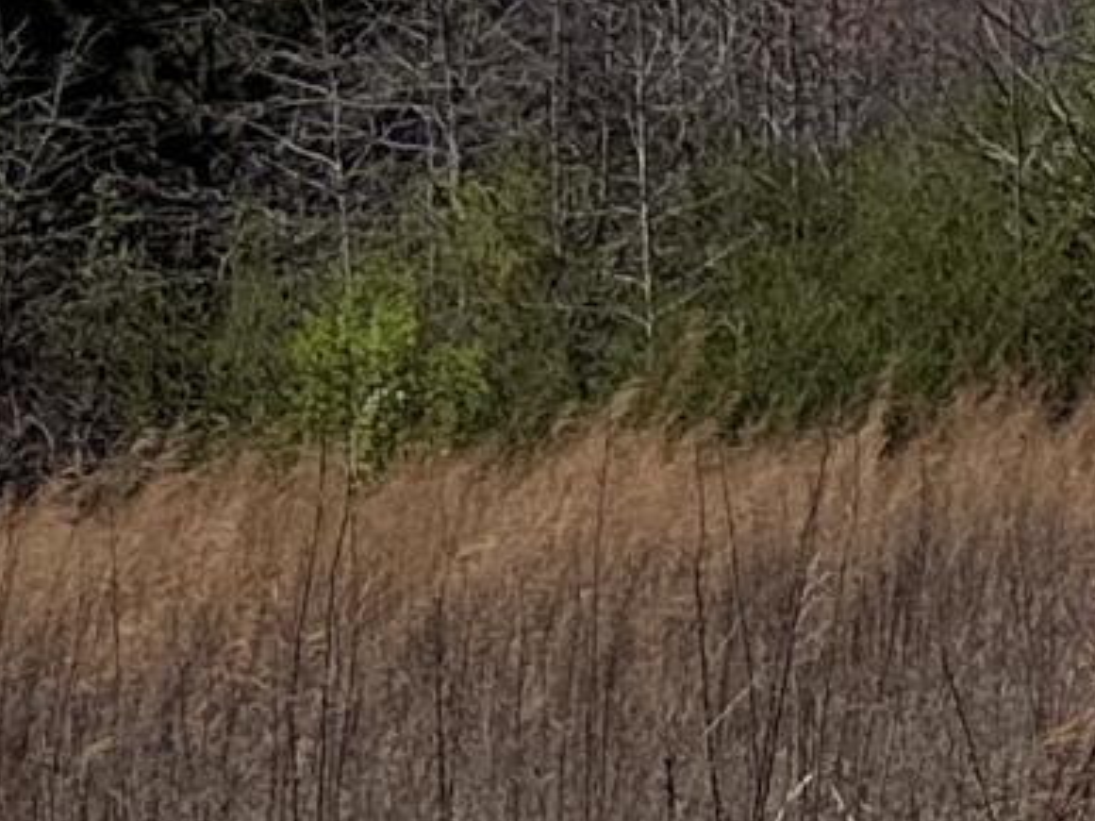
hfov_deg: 7.8
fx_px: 5882
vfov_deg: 7.9
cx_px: 4134
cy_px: 45
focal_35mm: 186
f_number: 1.78
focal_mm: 6.76
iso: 125
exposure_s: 1/10309
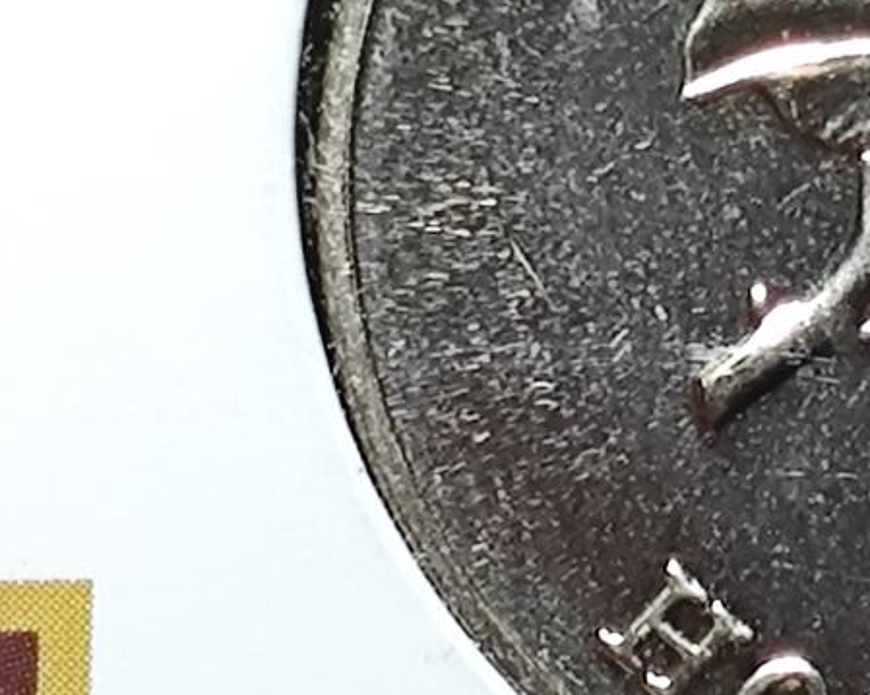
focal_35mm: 329
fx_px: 8469
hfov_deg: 5.9
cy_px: 263
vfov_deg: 4.7
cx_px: 1033
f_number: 1.6
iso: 320
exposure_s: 1/94
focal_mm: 5.84
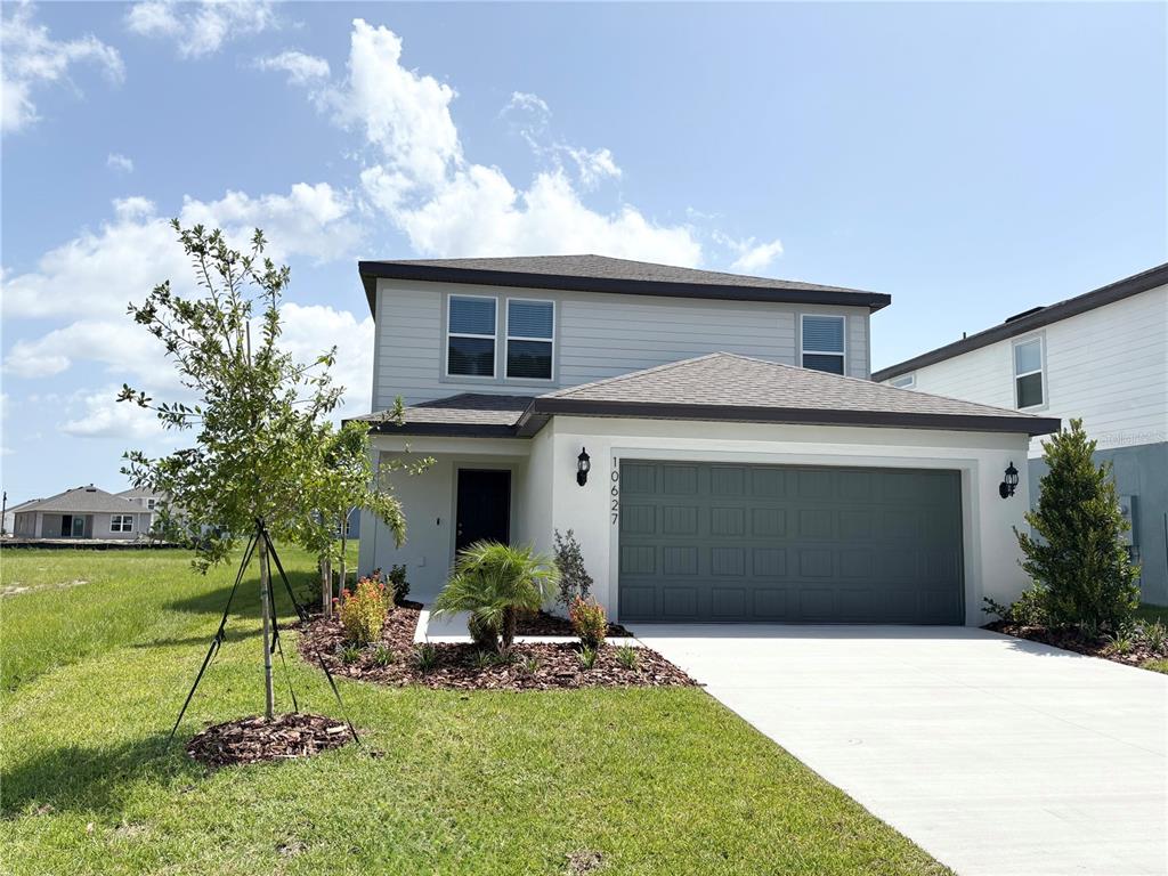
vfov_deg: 53.1
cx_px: 584
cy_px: 438
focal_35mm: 26
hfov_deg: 67.3
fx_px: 877
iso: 50
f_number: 1.6
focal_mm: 5.96
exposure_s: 1/5814
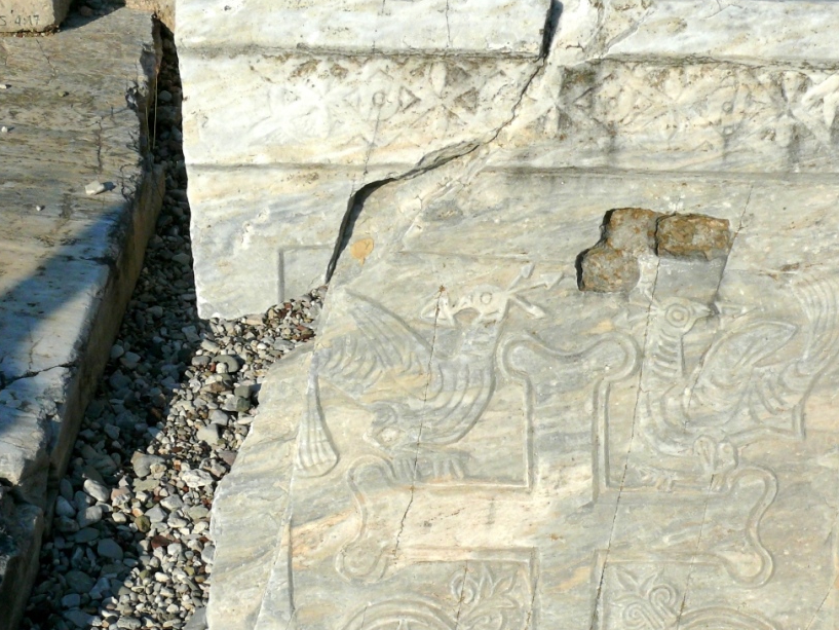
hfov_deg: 25.3
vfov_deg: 19.1
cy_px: 383
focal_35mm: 77
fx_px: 1867
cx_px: 504
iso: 100
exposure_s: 1/500
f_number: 5.6
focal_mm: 10.3
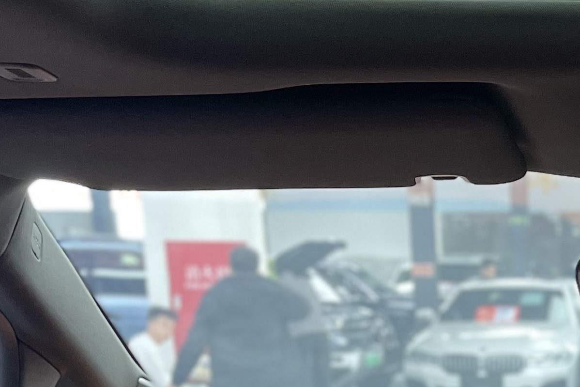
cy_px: 630
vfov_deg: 13.8
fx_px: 1466
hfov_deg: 20.7
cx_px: 717
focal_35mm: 91
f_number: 1.6
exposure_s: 1/50
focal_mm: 5.1
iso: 160
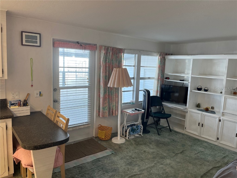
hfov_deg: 67.3
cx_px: 118
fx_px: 178
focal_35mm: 26
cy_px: 89
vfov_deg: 53.1
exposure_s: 1/120
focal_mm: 5.1
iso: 64
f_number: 1.6
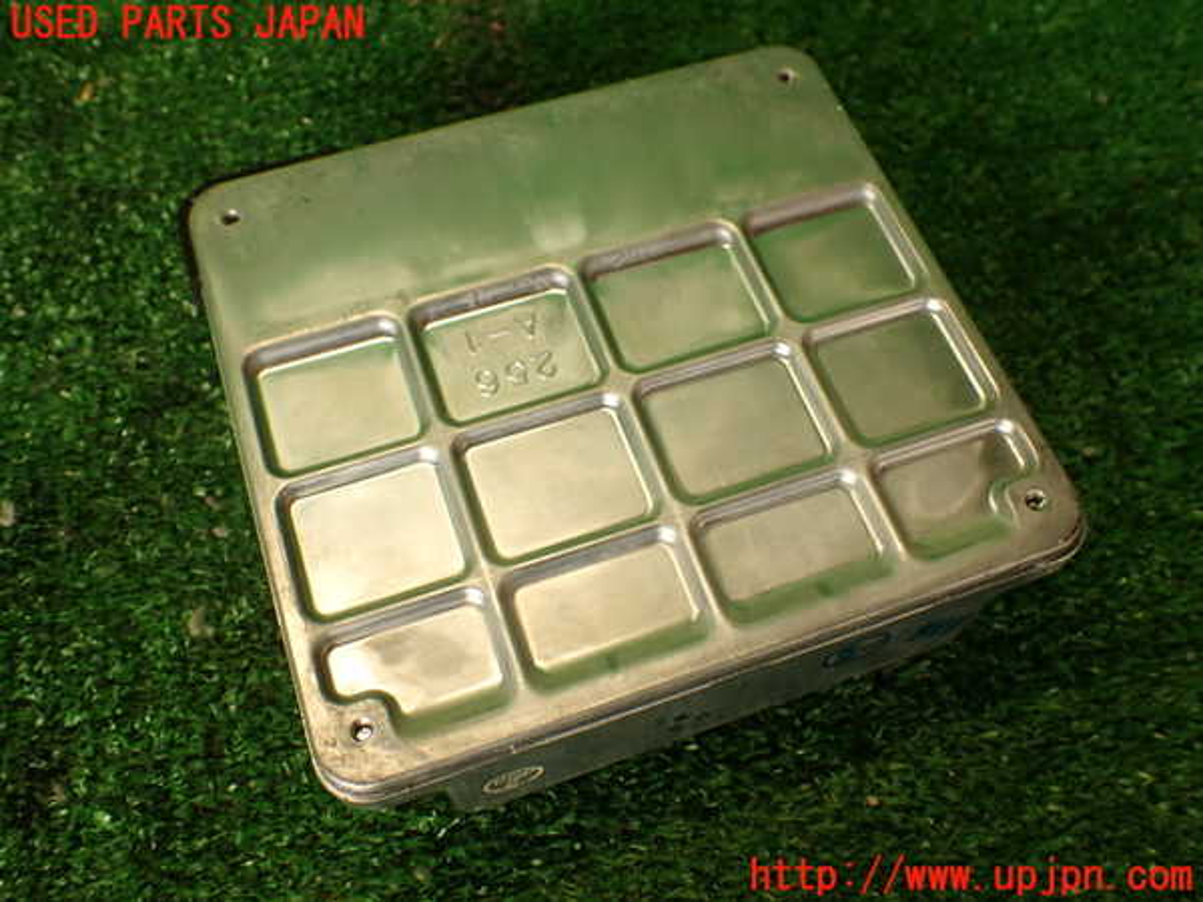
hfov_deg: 56.8
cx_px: 602
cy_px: 451
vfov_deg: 44.2
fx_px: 1112
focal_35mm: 32
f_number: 2.4
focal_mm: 5.79
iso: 125
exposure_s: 1/60
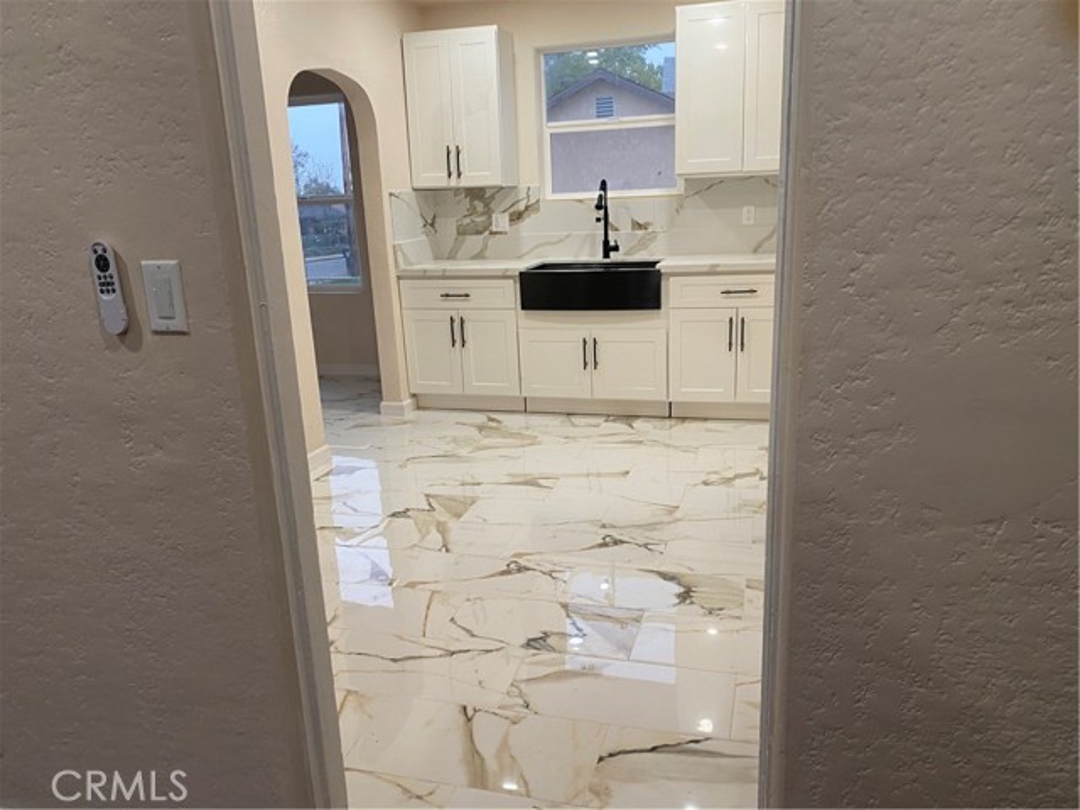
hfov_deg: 67.3
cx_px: 540
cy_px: 405
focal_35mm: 26
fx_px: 811
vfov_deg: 53.1
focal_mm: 4.25
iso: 80
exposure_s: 1/60
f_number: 1.8
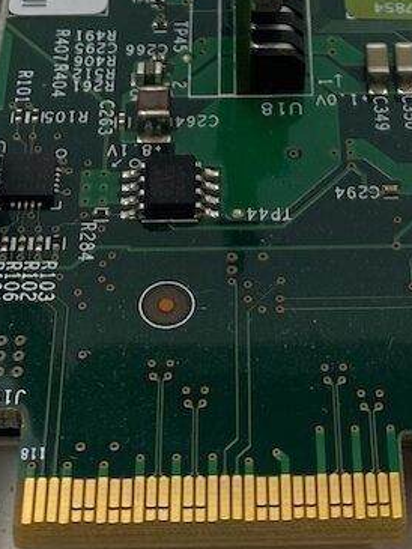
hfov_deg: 12.8
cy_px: -368
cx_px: 316
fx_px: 1824
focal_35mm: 115
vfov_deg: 15.3
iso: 32
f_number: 1.8
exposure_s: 1/206
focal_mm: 4.25
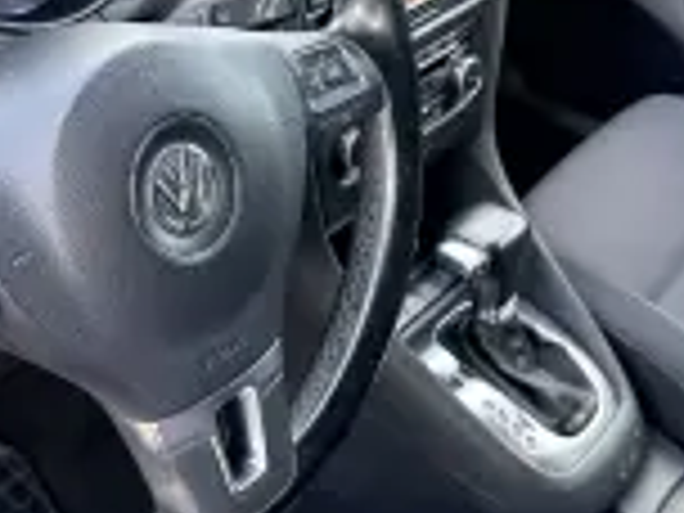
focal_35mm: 57
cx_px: 302
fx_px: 1126
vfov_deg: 25.6
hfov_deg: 33.7
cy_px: 180
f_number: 1.78
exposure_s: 1/60
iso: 640
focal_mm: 6.76
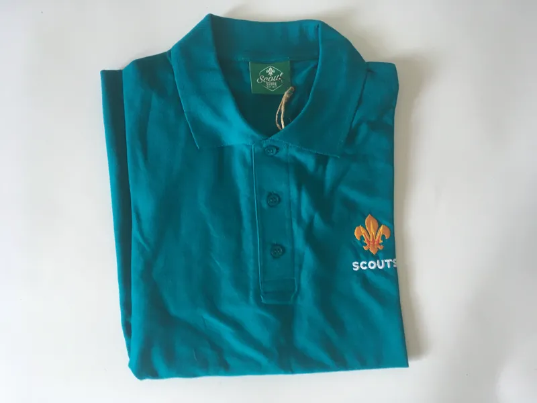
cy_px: 202
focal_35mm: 29
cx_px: 268
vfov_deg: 48.2
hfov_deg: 61.7
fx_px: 450
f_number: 2.2
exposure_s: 1/33
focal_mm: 4.15
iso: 64
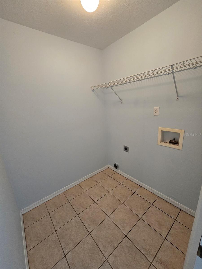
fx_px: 101
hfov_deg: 89.9
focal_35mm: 13
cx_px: 101
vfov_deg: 106.2
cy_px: 134
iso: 320
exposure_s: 1/60
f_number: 2.2
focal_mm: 2.2
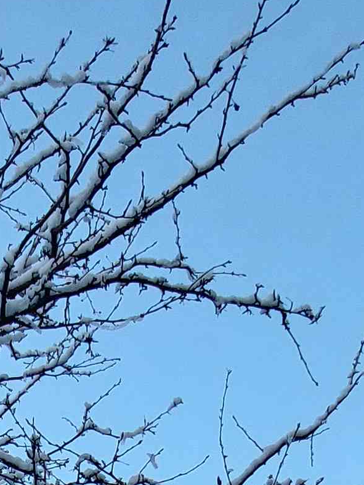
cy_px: 918
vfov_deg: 19.7
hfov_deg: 21.7
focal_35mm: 66
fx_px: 925
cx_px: 23
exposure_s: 1/311
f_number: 2.2
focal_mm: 1.74
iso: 50
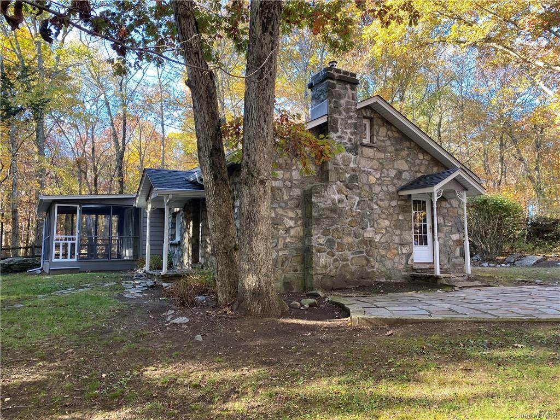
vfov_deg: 53.1
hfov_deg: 67.3
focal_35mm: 26
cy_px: 210
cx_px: 280
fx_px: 421
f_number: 1.8
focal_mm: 4.25
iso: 64
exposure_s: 1/121
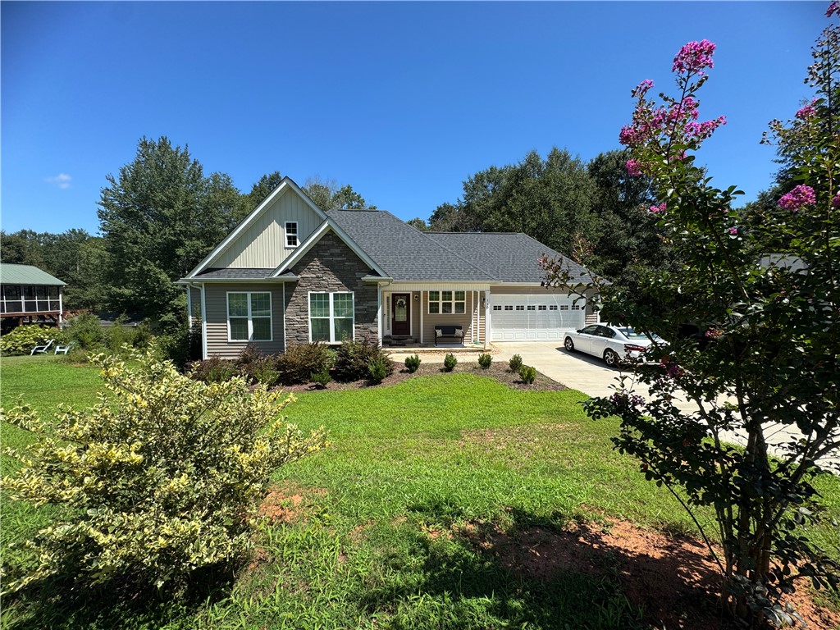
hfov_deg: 102.1
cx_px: 420
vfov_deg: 85.7
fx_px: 340
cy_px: 315
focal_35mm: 14
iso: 50
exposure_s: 1/1449
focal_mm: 2.22
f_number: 2.2
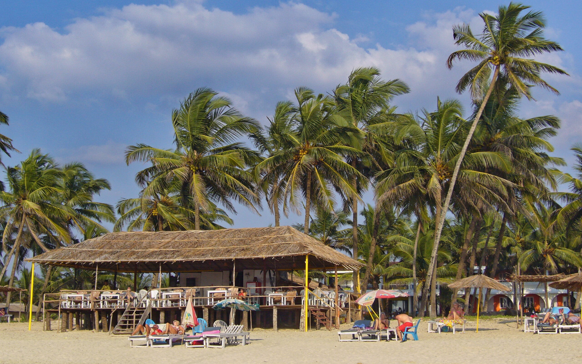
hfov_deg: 30.6
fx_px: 1063
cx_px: 291
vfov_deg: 19.4
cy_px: 173
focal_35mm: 67
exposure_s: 1/200
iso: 80
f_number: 7.5
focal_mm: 10.4
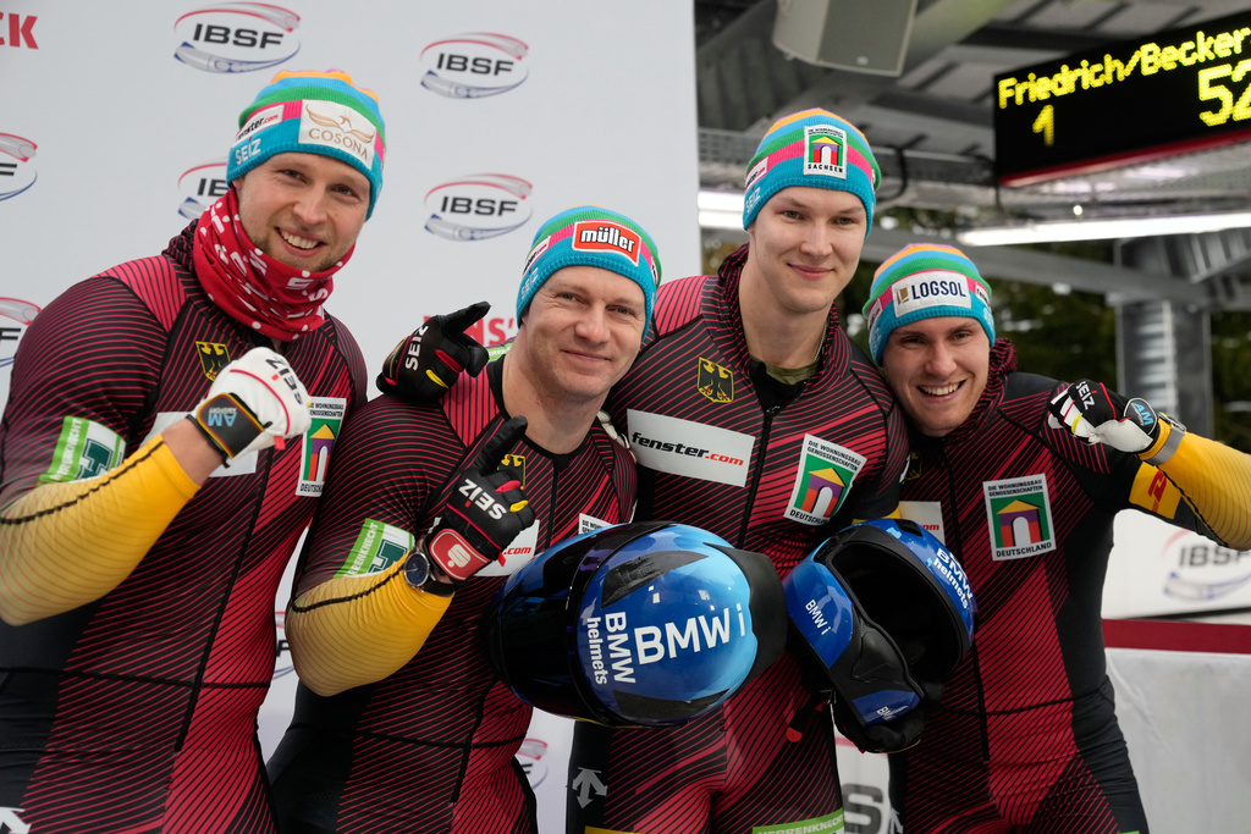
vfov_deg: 25.5
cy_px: 417
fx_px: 1842
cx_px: 626
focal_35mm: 53
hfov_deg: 37.5
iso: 2000
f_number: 4
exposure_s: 1/1250
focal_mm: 53
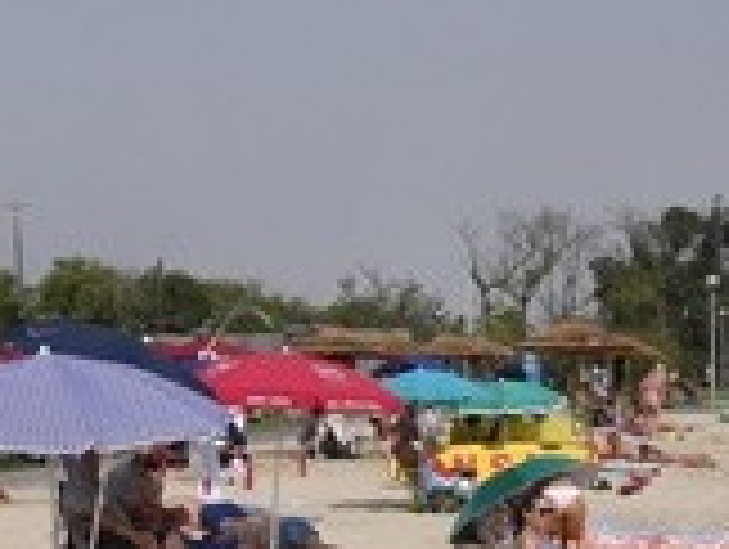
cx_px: 410
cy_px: 536
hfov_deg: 27.3
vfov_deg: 20.2
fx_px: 1497
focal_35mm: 71
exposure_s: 1/2000
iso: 80
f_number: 3.3
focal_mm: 4.3
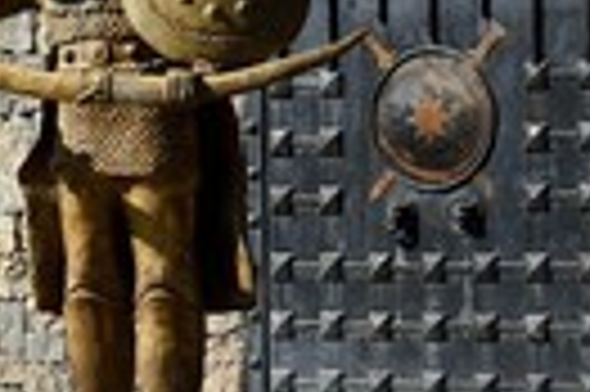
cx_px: -158
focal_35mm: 225
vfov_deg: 6.1
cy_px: 288
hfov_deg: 9.0
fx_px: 3683
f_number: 8
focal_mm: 70
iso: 200
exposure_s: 1/640
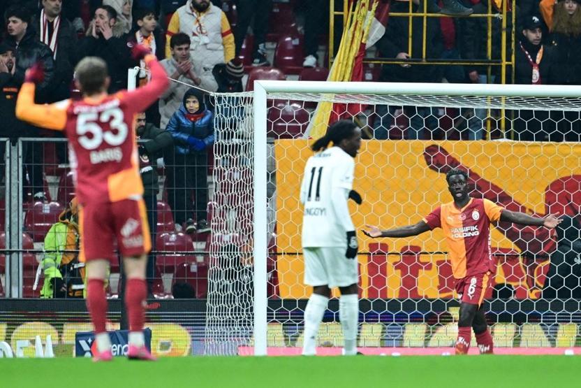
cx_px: 290
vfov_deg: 2.3
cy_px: 194
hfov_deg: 3.4
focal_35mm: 600
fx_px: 9684
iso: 3200
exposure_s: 1/2000
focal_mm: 400
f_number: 2.8
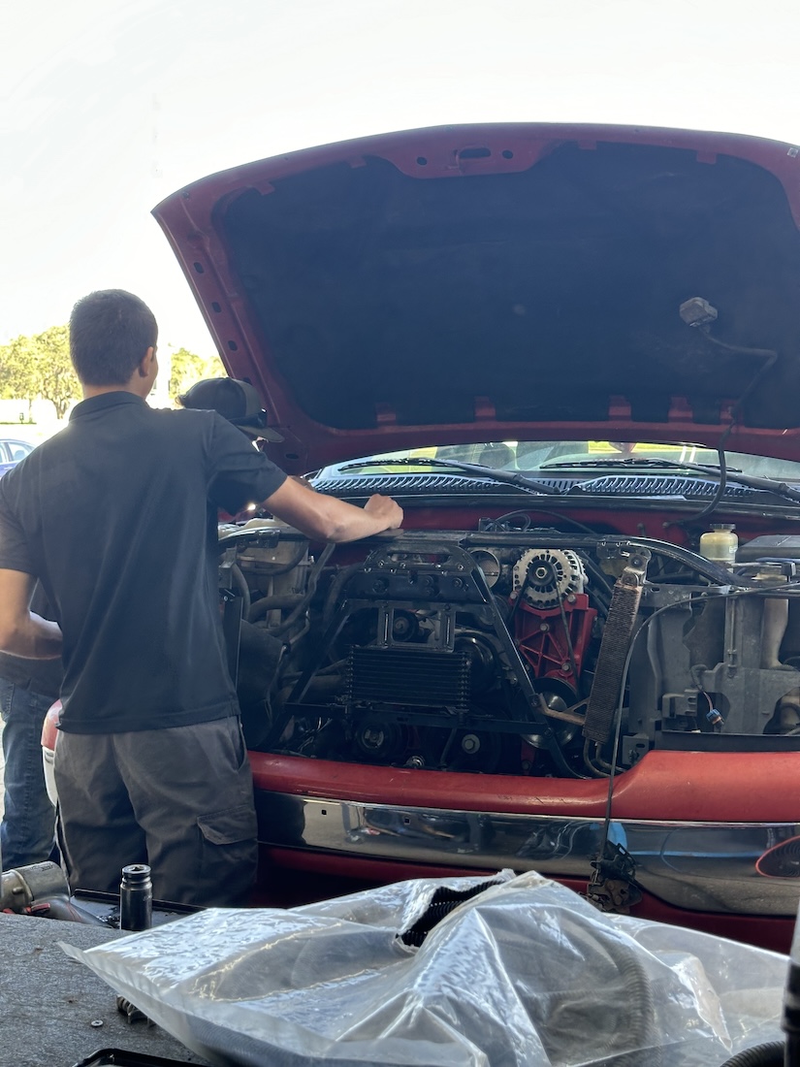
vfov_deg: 39.7
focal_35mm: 48
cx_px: 400
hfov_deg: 30.3
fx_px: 1479
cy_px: 534
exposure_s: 1/120
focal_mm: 6.86
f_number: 1.78
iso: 80
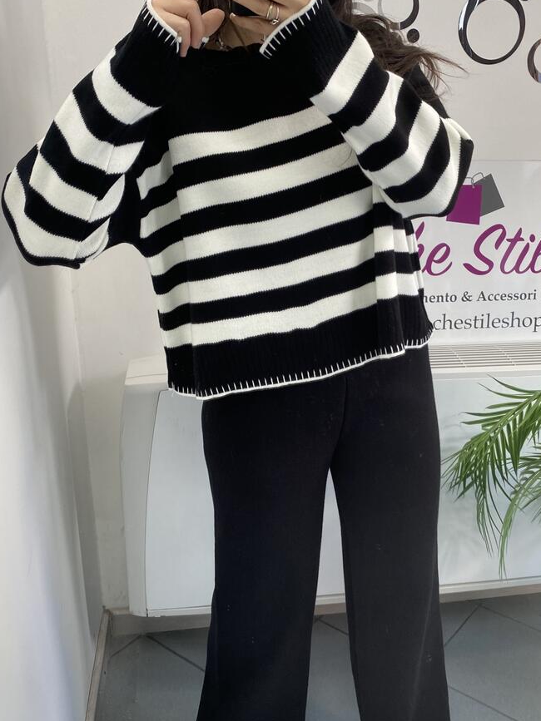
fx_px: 750
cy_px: 384
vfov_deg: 51.3
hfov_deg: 39.5
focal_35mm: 36
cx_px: 327
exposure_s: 1/121
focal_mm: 4.25
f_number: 1.8
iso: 125
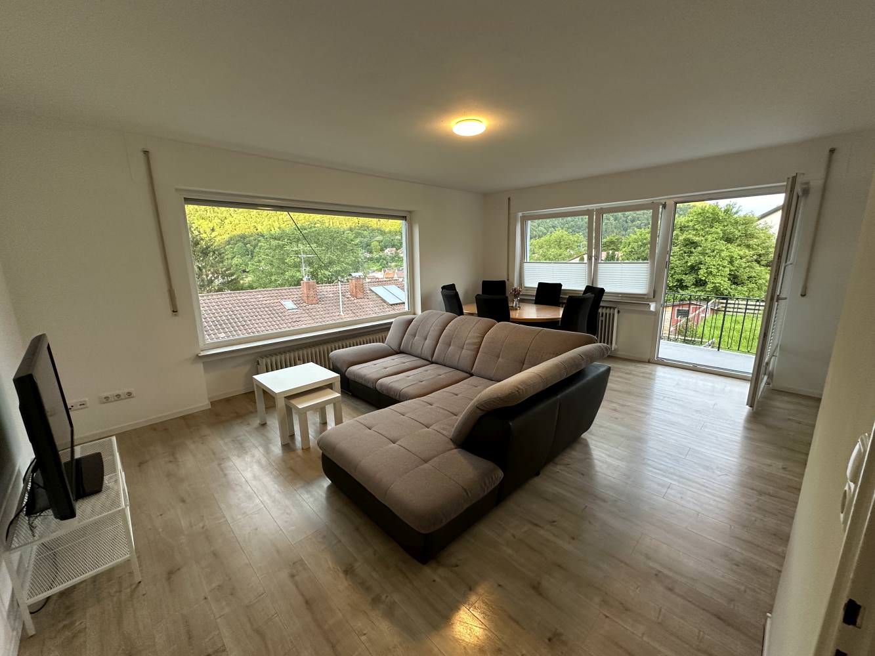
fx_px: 354
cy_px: 328
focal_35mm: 14
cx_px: 438
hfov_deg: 102.1
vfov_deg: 85.7
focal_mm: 2.22
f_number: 2.2
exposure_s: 1/100
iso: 250
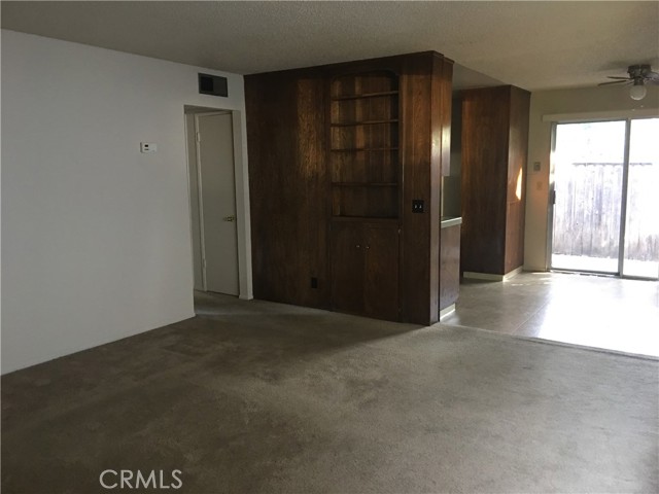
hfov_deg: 61.7
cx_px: 330
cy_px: 247
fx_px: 552
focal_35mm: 29
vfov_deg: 48.2
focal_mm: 4.15
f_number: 2.2
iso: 100
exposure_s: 1/8
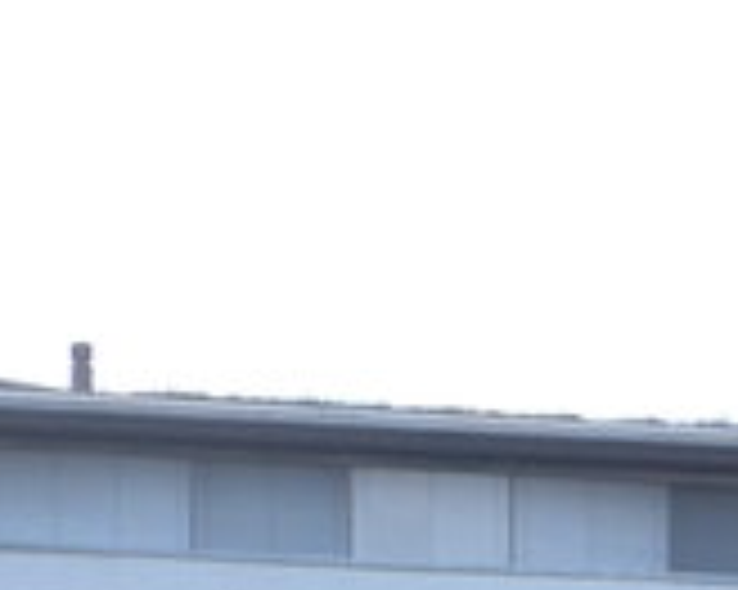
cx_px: 1760
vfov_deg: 4.3
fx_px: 7640
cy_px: 1495
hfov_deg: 5.4
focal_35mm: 350
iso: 250
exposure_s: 1/60
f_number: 3.2
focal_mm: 10.1
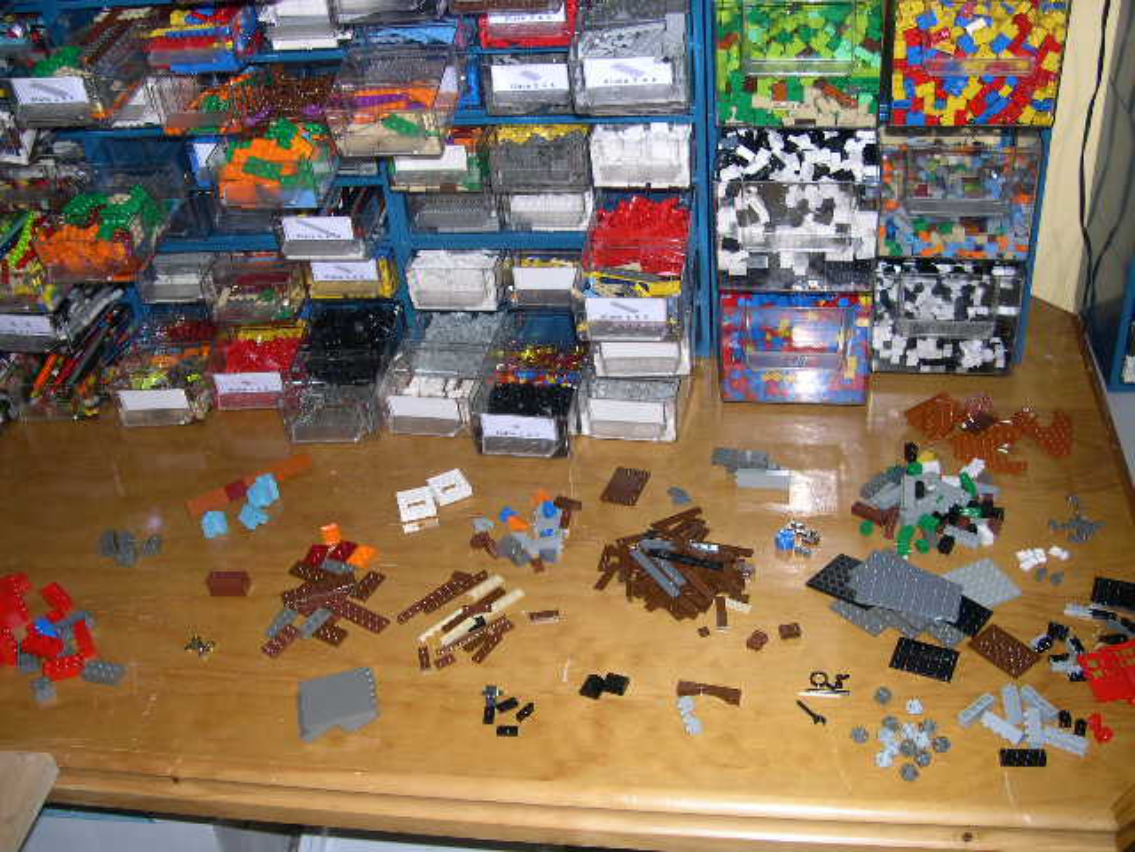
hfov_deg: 49.0
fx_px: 1246
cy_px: 426
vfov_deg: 37.7
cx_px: 568
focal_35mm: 38
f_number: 2.8
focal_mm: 8
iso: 100
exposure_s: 1/60
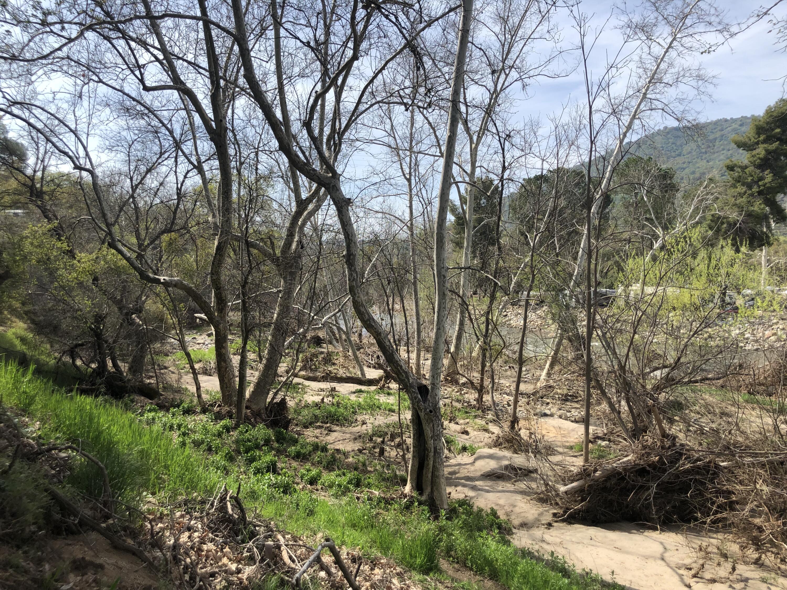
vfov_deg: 49.7
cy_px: 295
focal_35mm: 28
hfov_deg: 63.4
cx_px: 394
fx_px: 637
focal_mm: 3.99
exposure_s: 1/1499
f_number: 1.8
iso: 20
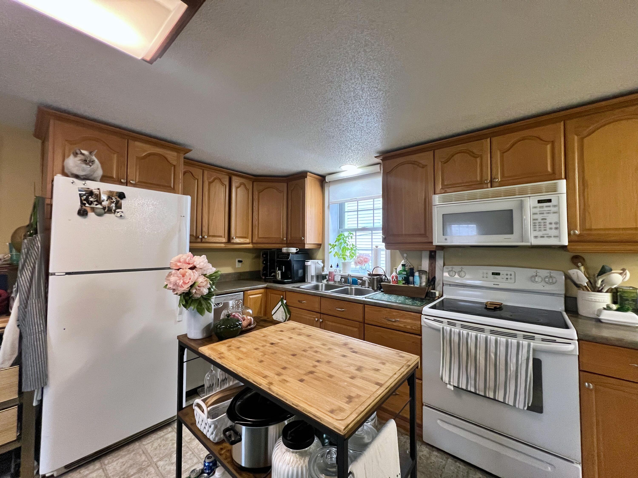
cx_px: 319
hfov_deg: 106.2
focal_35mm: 13
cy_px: 239
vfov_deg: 89.9
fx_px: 240
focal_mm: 1.57
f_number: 1.8
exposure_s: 1/60
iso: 320
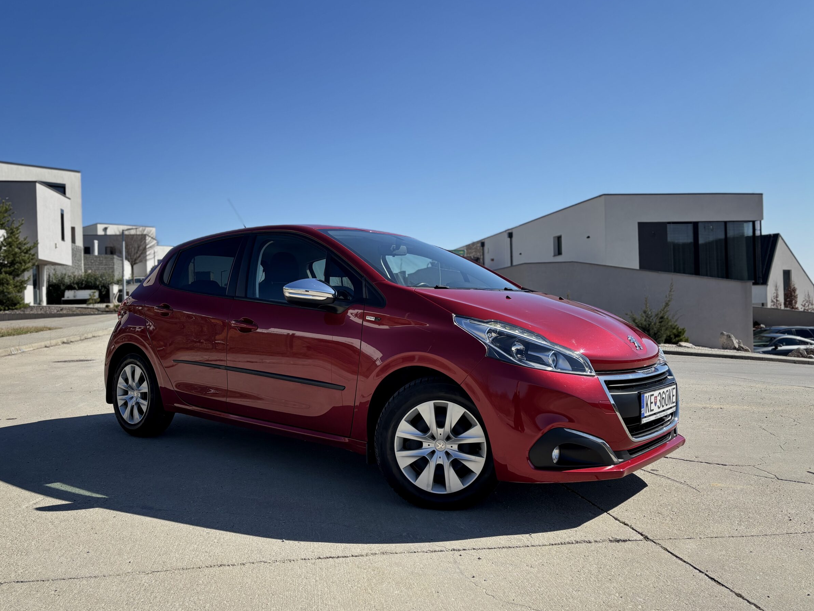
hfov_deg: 63.4
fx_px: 658
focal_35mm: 28
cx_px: 383
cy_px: 308
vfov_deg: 49.7
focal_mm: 5.96
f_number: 1.6
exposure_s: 1/3106
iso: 50
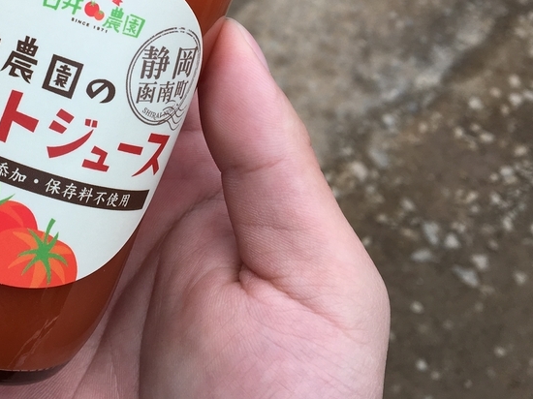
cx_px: 110
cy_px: 37
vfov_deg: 26.1
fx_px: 831
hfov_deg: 34.5
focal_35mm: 54
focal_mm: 4.15
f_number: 2.2
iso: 25
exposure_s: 1/591
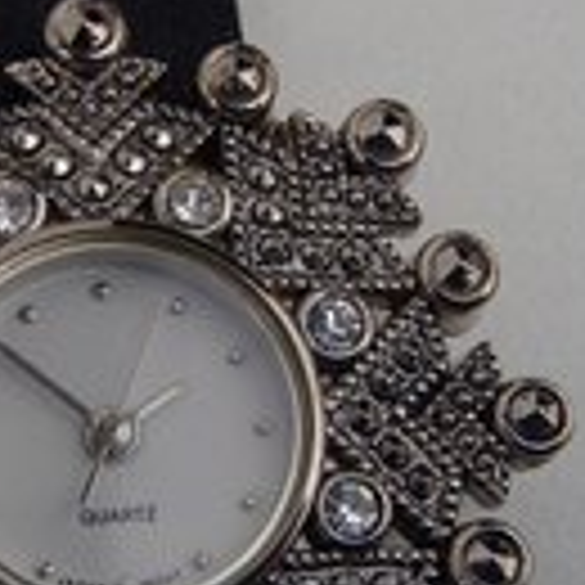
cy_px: 479
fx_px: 1644
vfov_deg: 19.9
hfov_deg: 20.0
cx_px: 119
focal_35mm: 86
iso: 200
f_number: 4.7
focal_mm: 6.64
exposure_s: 1/160
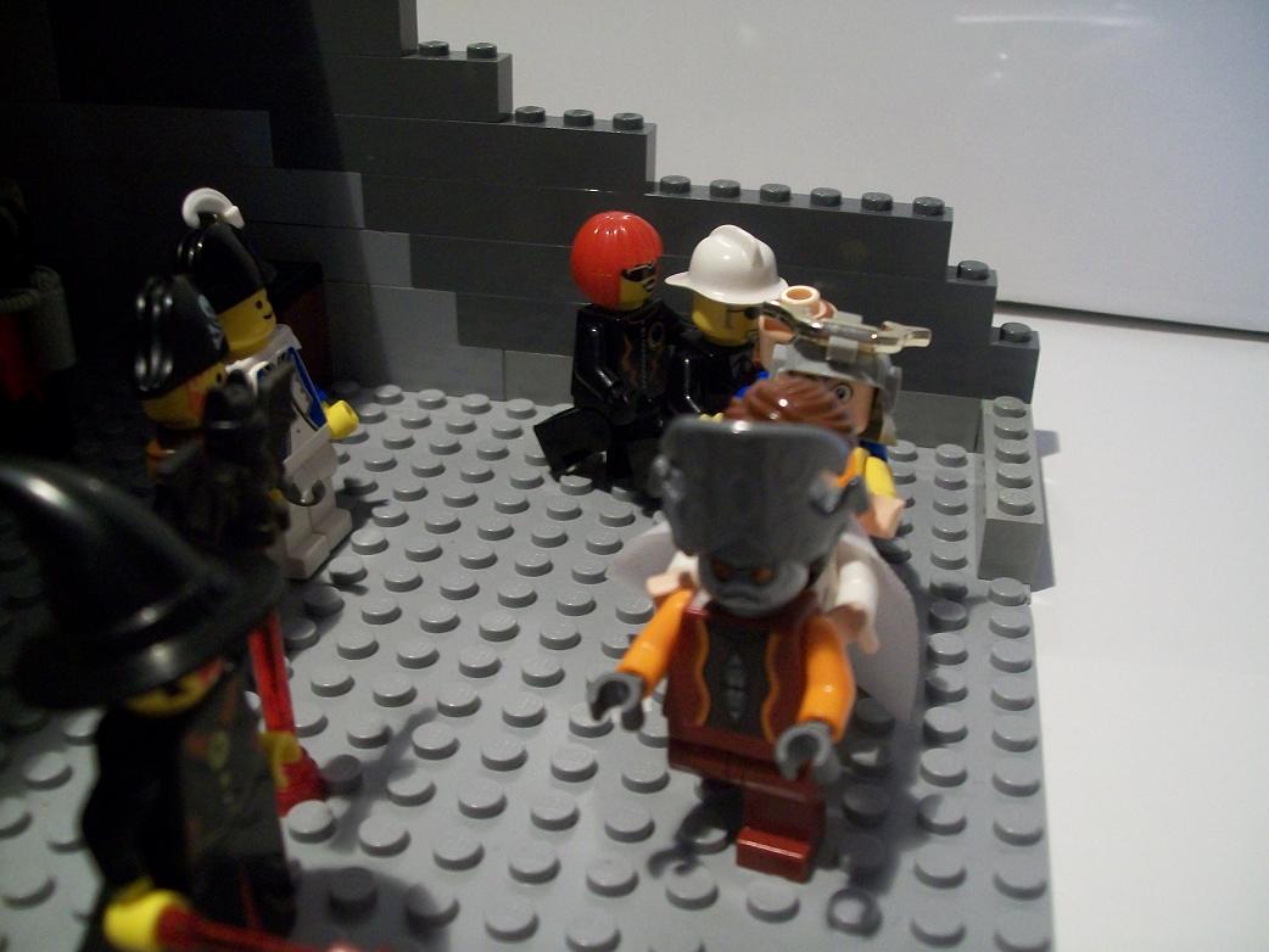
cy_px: 476
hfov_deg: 51.3
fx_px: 1320
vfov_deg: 39.7
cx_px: 634
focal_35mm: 36
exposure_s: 1/20
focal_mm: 6
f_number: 2.7
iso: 160
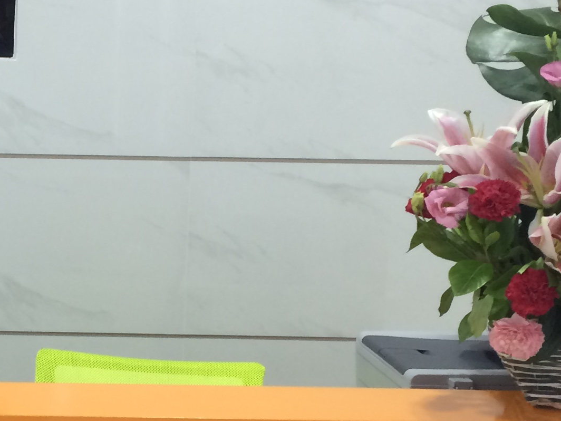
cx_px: -6
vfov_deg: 16.6
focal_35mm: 89
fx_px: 1442
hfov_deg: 21.2
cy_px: 260
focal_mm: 4.15
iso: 100
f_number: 2.2
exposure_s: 1/33
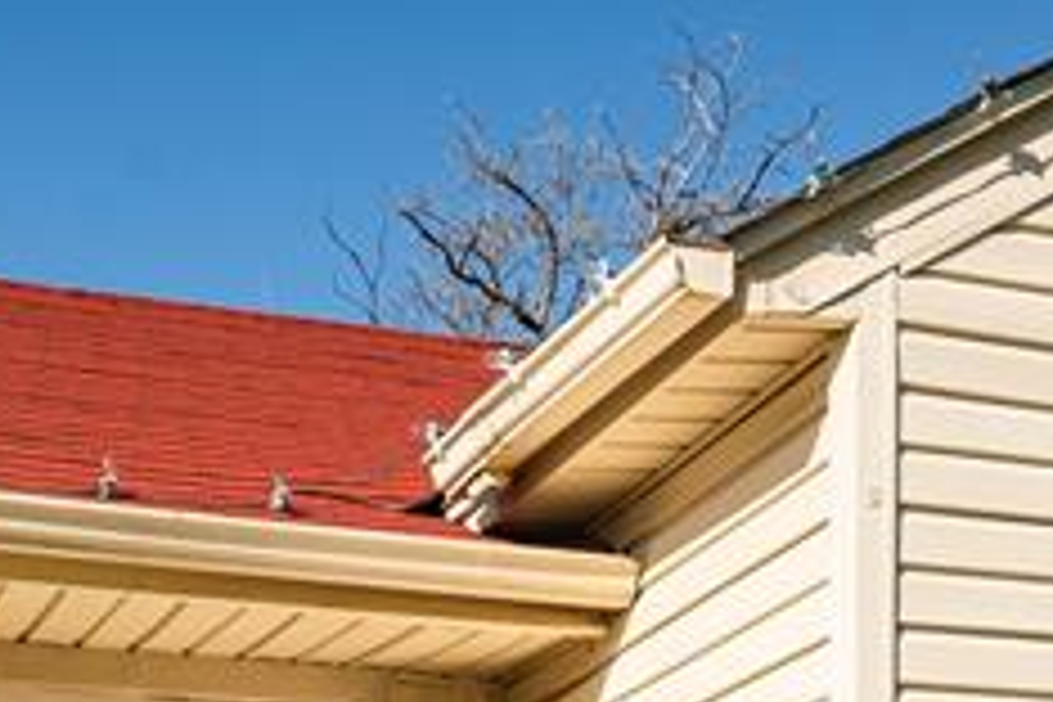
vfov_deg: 16.2
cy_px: 1285
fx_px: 2047
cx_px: 225
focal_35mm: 70
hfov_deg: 28.3
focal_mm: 16
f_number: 7.1
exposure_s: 1/500
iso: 100
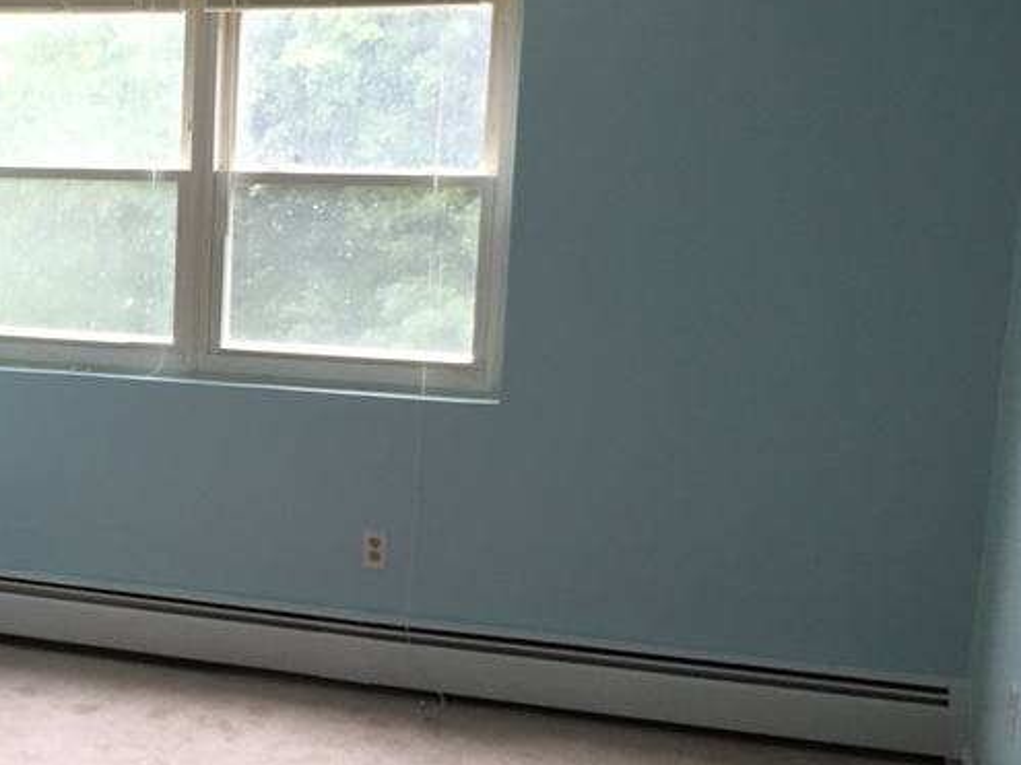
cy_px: 470
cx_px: 14
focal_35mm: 60
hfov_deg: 30.1
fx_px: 1769
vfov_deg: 24.3
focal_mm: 4.15
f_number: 2.2
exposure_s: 1/120
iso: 40
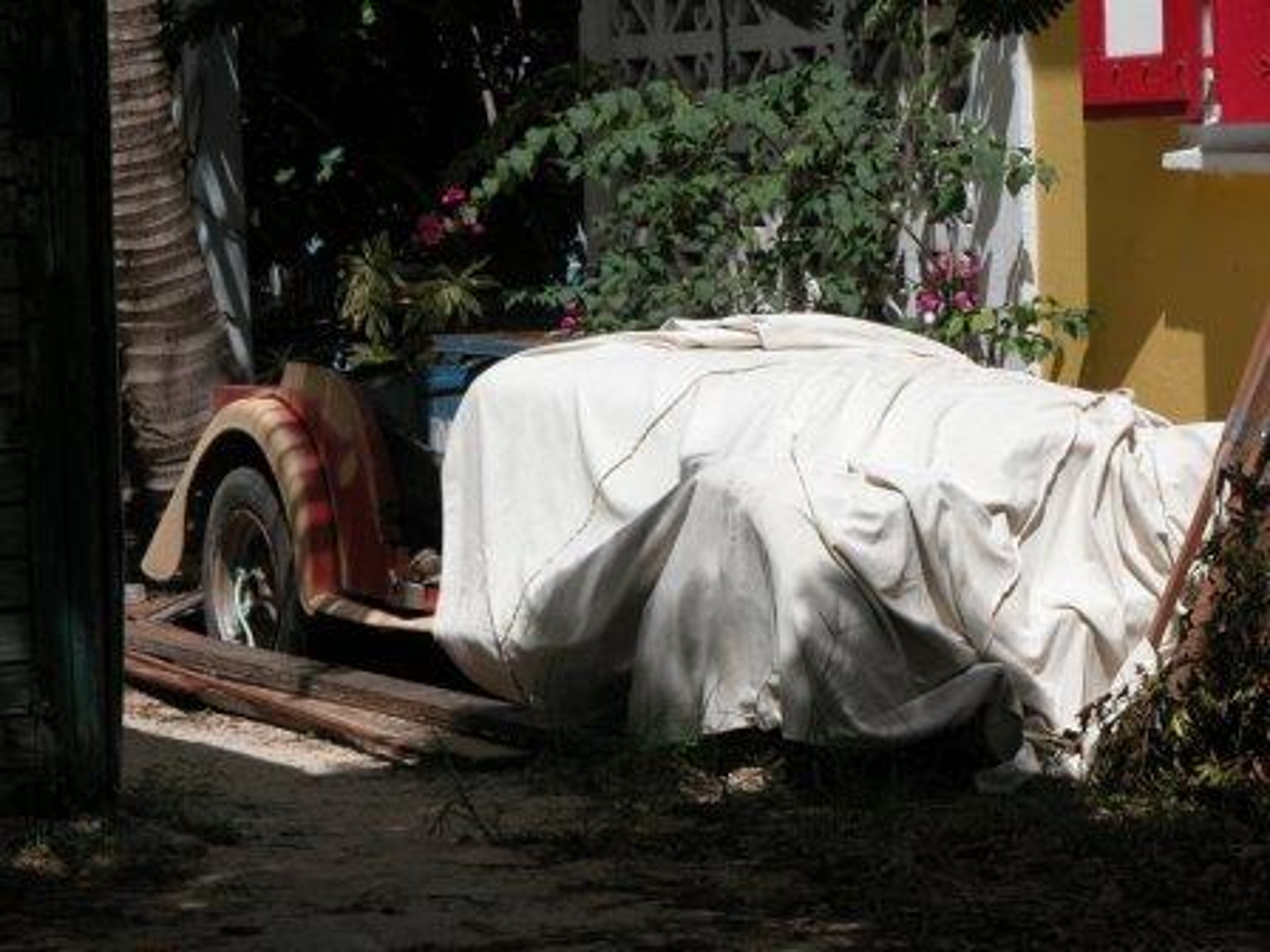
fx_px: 5430
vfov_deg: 10.0
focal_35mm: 148
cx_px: 635
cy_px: 476
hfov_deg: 13.3
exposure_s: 1/557
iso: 100
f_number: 6.9
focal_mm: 37.7
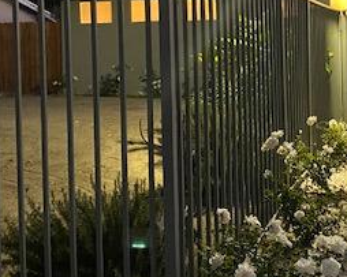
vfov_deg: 23.6
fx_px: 657
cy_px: 72
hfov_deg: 29.3
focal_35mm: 64
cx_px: 236
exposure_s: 1/30
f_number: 1.8
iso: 640
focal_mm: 4.25
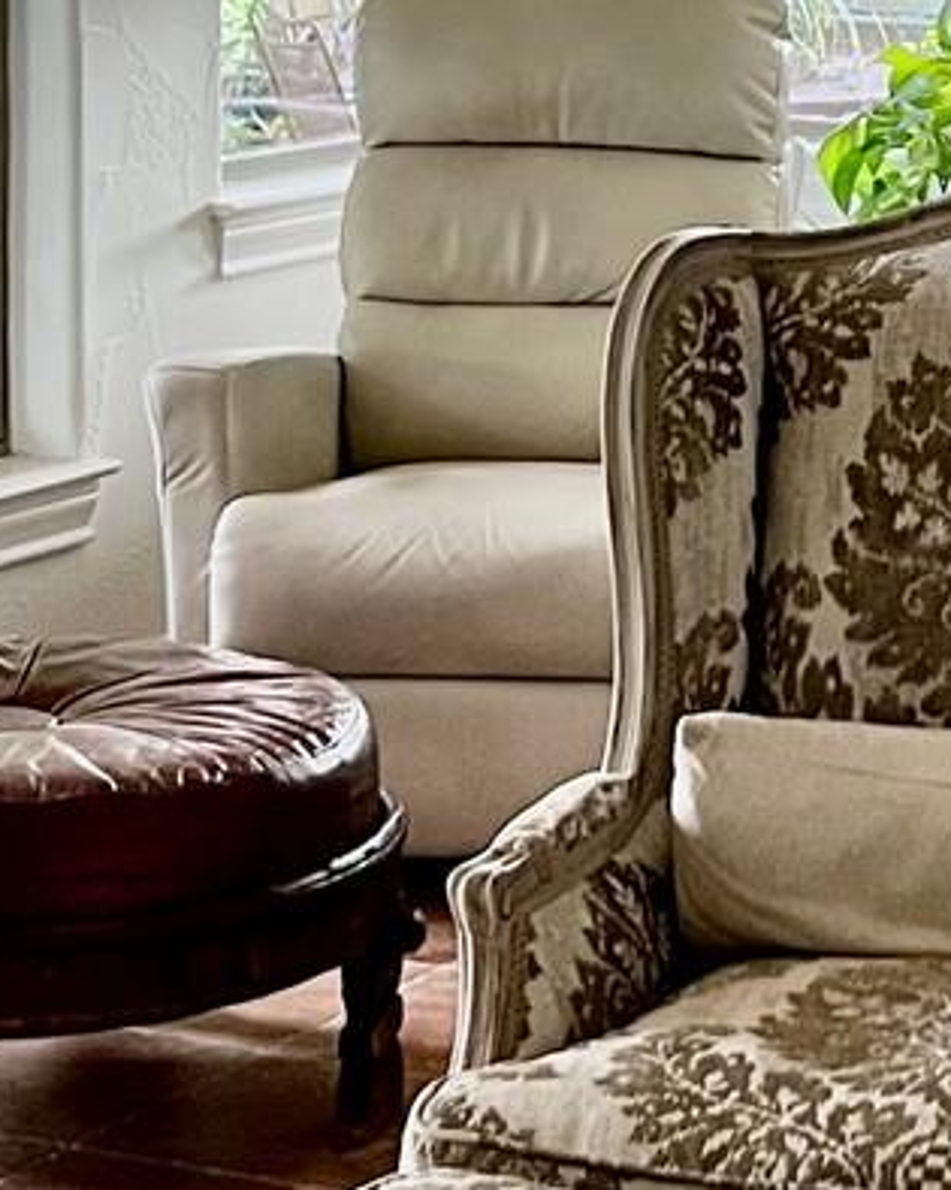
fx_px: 4646
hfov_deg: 11.5
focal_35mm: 132
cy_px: 91
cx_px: 1138
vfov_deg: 14.4
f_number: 1.5
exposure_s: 1/60
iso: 200
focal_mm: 5.7
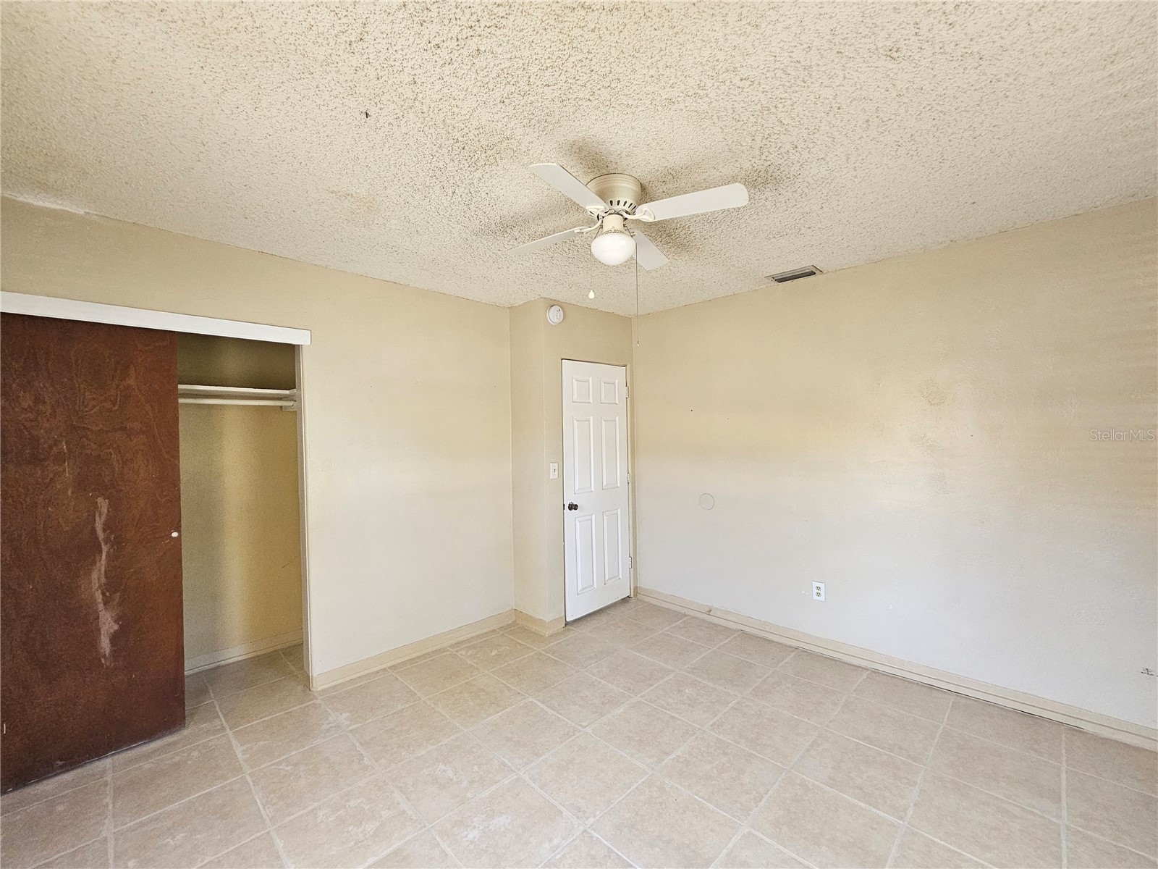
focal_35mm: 13
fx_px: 435
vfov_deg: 89.9
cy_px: 434
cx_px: 579
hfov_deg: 106.2
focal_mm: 2.2
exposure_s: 1/100
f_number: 2.2
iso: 400
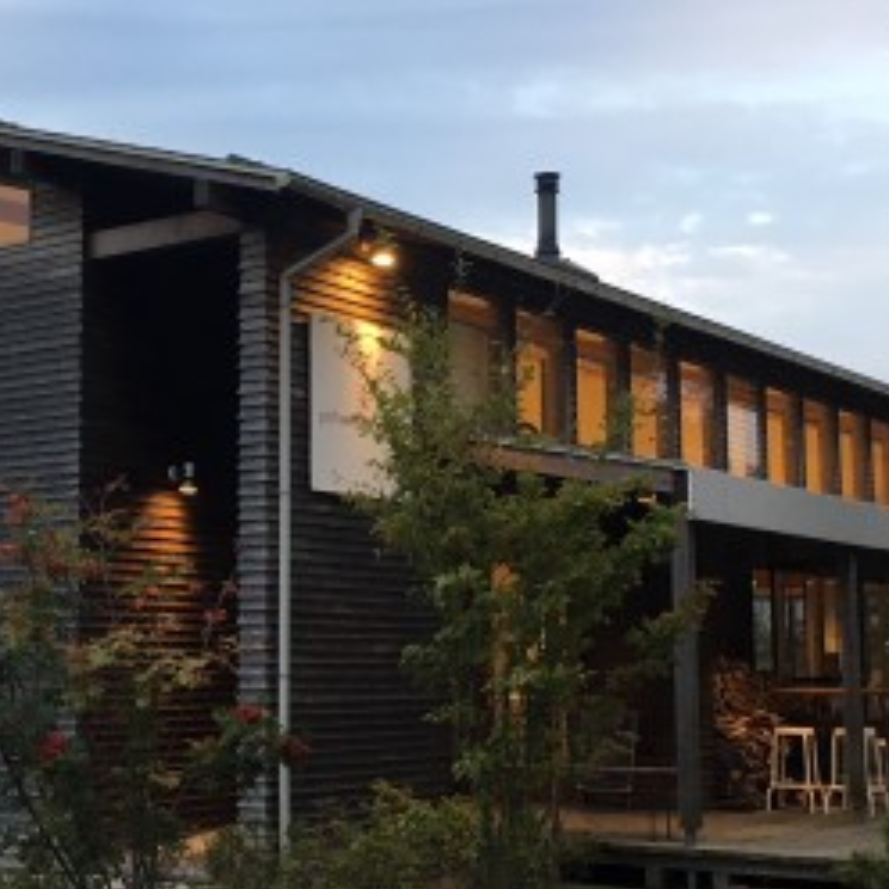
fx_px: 1801
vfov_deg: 27.7
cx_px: 269
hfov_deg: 27.5
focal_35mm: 62
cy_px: 441
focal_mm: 4.15
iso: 32
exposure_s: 1/30
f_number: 2.2
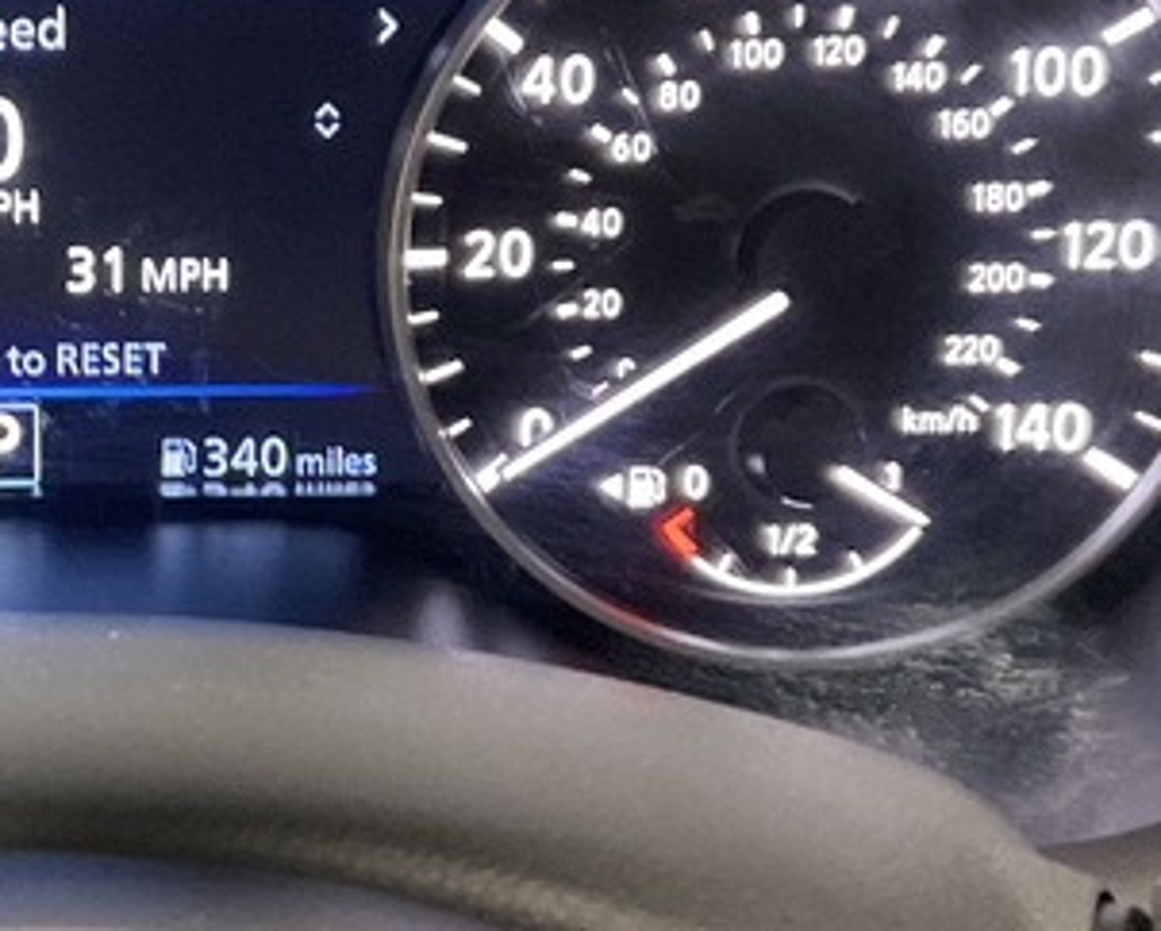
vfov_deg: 17.1
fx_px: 3094
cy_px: 408
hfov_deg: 20.5
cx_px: -35
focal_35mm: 90
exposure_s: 1/30
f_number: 1.8
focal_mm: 3
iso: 320
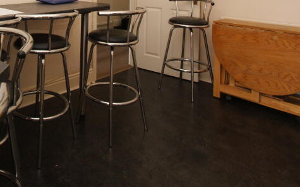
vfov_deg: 33.0
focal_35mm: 33
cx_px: 71
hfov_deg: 55.1
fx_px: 270
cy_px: -24
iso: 400
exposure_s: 1/60
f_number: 5.6
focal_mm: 10
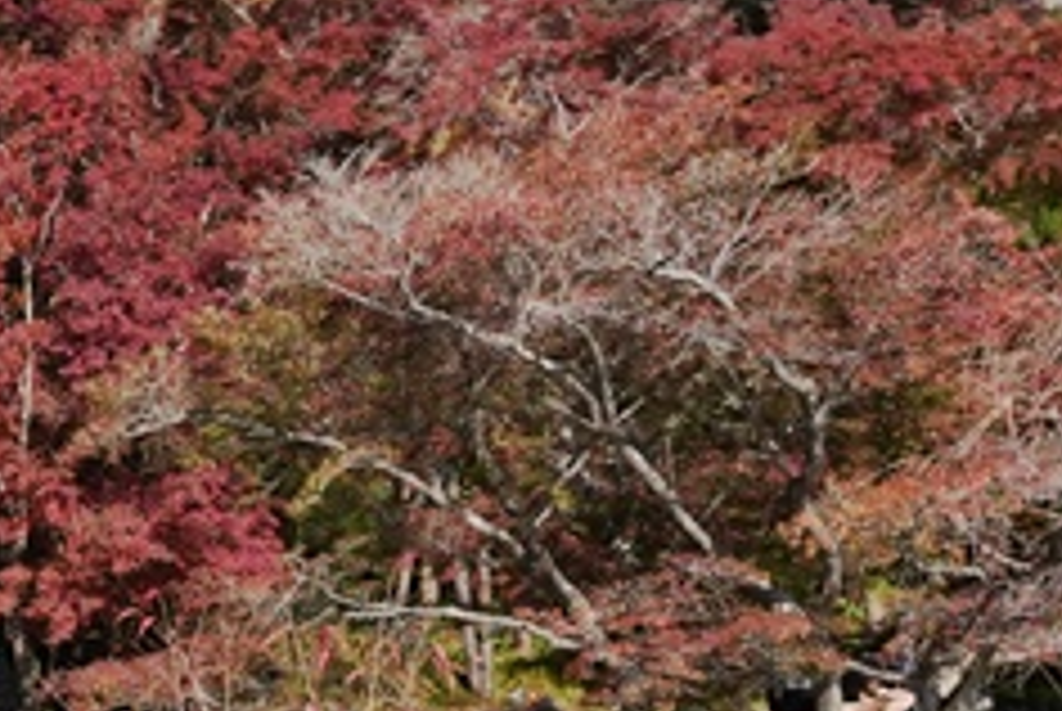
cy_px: 542
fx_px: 3072
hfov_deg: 15.8
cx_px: -1022
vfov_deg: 13.2
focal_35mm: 104
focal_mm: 24
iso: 1000
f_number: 8
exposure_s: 1/2000
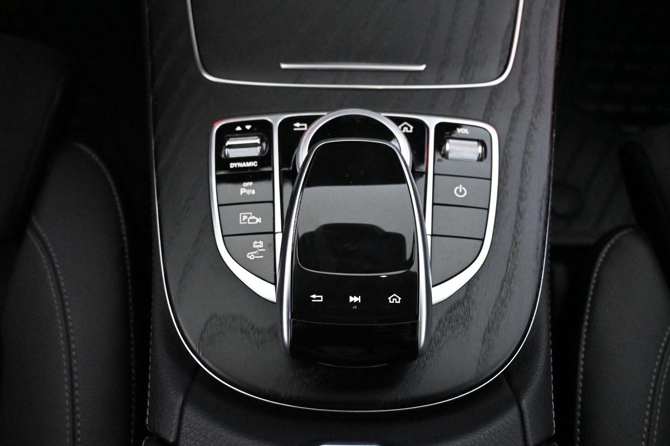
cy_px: 223
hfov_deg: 49.6
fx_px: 726
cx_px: 335
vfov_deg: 34.2
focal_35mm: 39
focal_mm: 26
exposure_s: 1/60
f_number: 4.5
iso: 11400
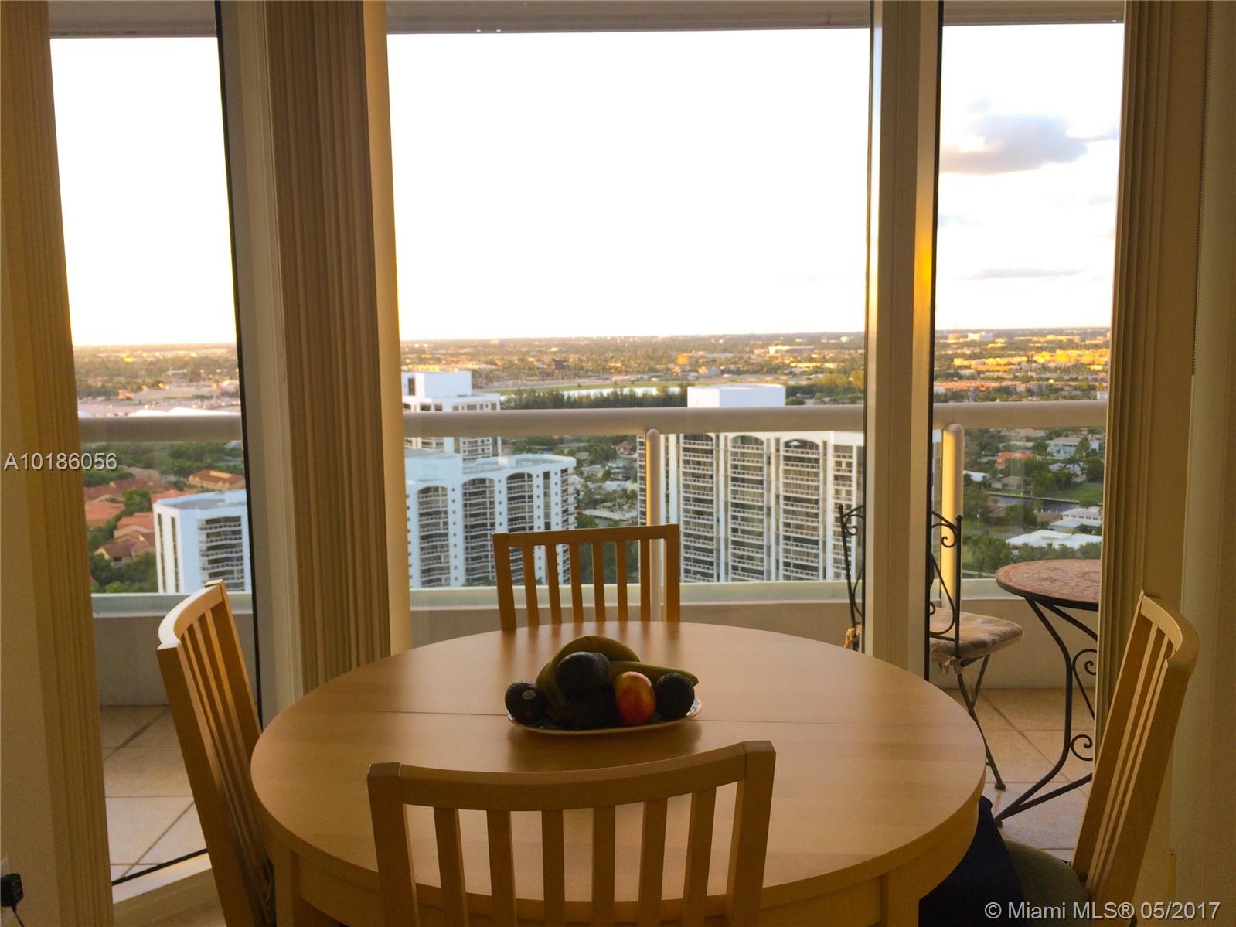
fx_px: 1035
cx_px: 618
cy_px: 464
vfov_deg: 48.2
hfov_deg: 61.7
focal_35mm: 29
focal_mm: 4.15
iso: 50
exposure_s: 1/60
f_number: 2.2
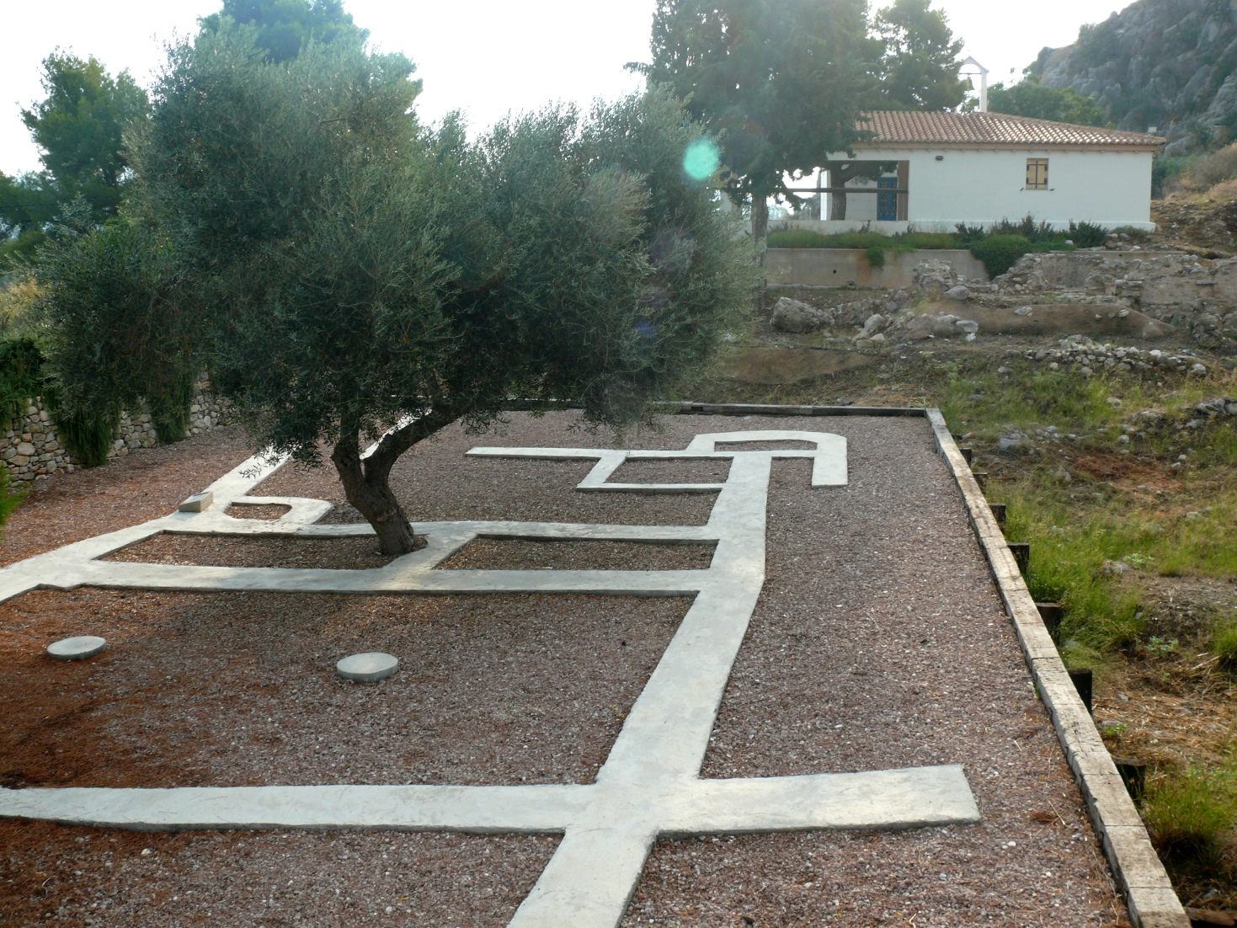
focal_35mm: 35
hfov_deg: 52.6
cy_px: 464
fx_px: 1251
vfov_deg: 40.7
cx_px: 618
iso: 100
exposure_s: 1/125
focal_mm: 7.4
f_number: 4
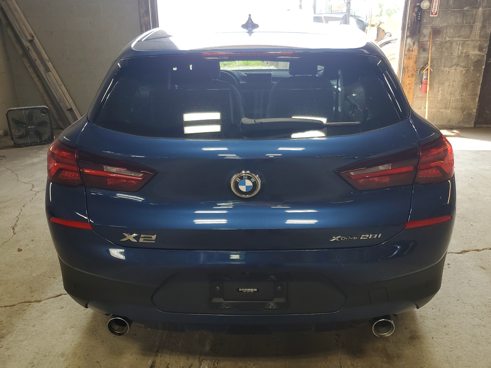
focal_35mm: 27
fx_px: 383
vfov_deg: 51.4
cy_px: 185
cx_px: 253
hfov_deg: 65.3
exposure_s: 1/125
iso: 50
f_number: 1.5
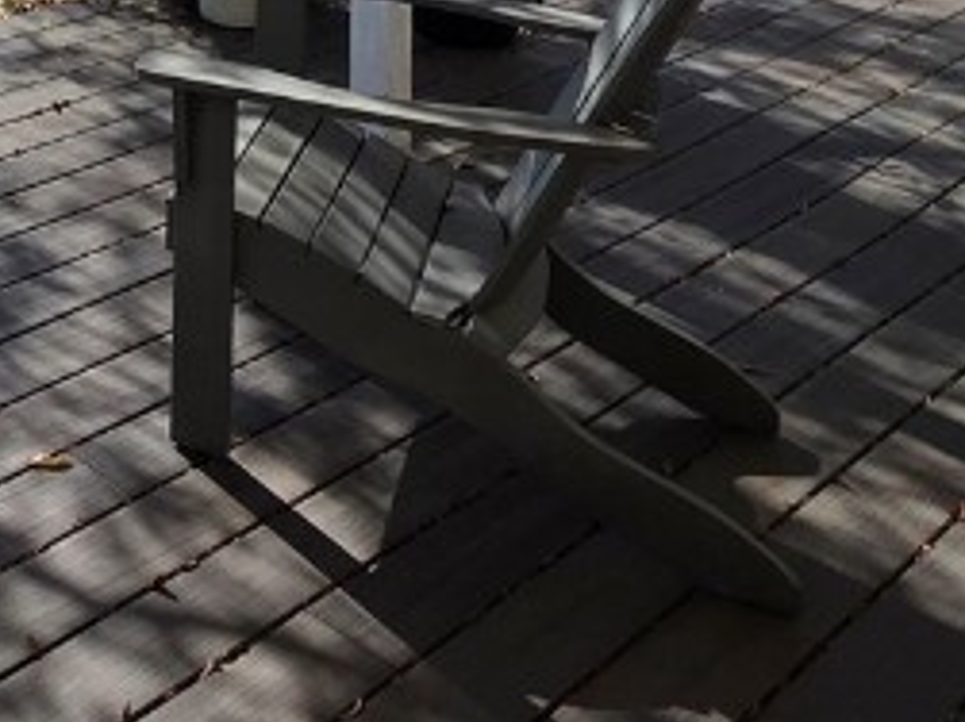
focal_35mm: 53
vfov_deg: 21.3
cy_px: -469
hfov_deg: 29.7
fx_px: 1477
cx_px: -261
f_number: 1.9
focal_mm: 2.2
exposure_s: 1/2265
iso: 40
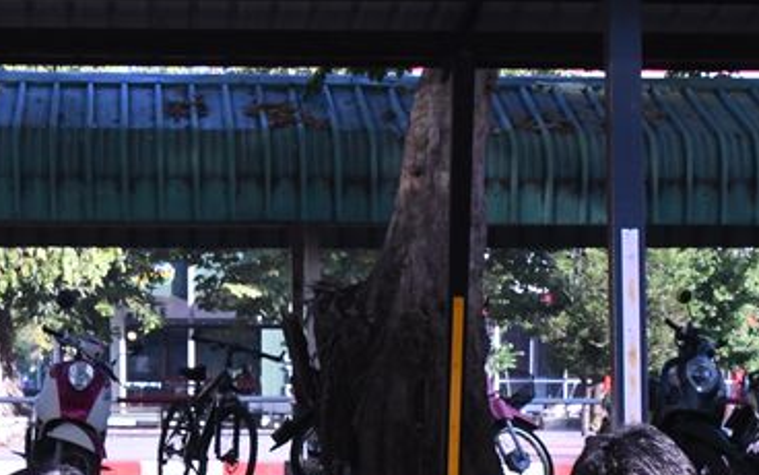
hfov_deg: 17.5
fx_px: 2462
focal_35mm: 119
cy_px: 652
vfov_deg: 10.7
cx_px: 367
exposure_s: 1/640
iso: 2500
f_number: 13
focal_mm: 28
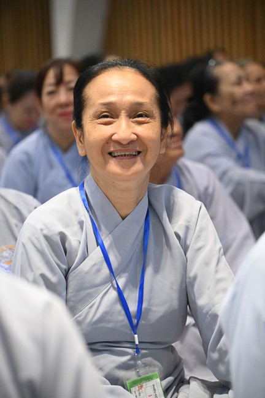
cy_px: 199
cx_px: 132
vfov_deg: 17.1
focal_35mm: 120
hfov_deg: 11.4
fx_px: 1328
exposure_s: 1/400
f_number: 4
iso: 8000
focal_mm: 120
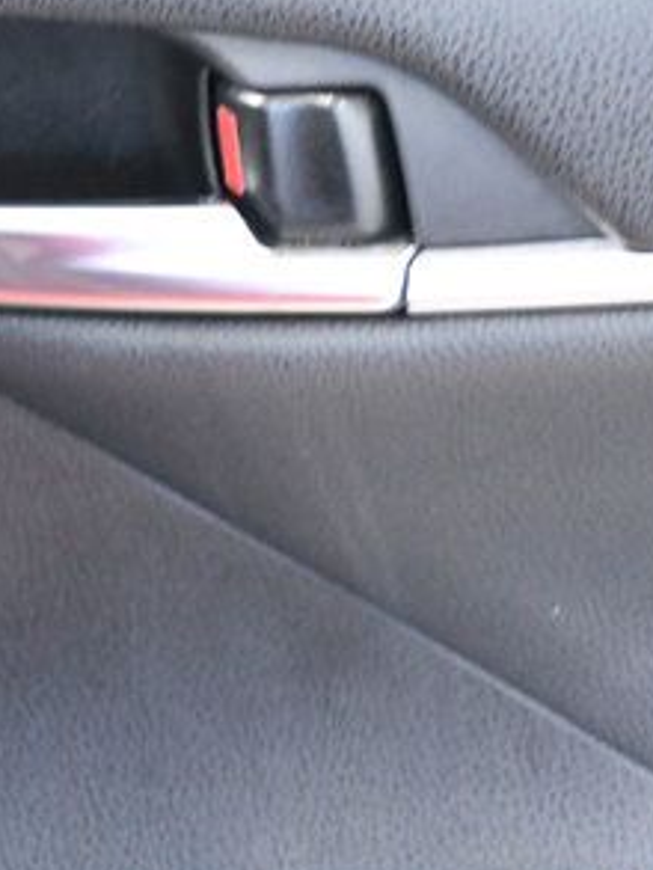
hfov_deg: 5.7
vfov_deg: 7.5
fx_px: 6585
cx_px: 457
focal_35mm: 262
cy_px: 831
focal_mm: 52
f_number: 4.8
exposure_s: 1/50
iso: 2500
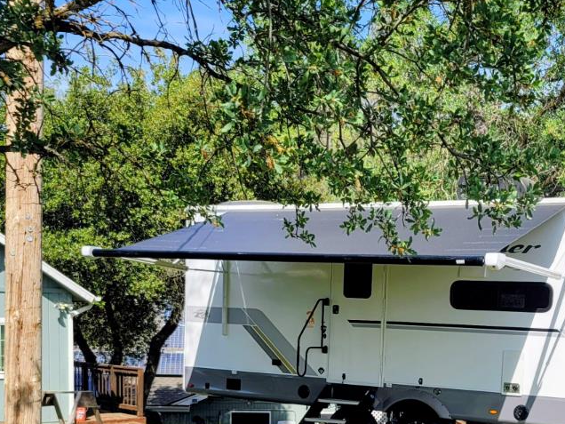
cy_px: 407
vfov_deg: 23.9
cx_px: 347
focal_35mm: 59
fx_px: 963
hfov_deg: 32.6
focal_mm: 7
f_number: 1.8
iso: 20
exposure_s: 1/792
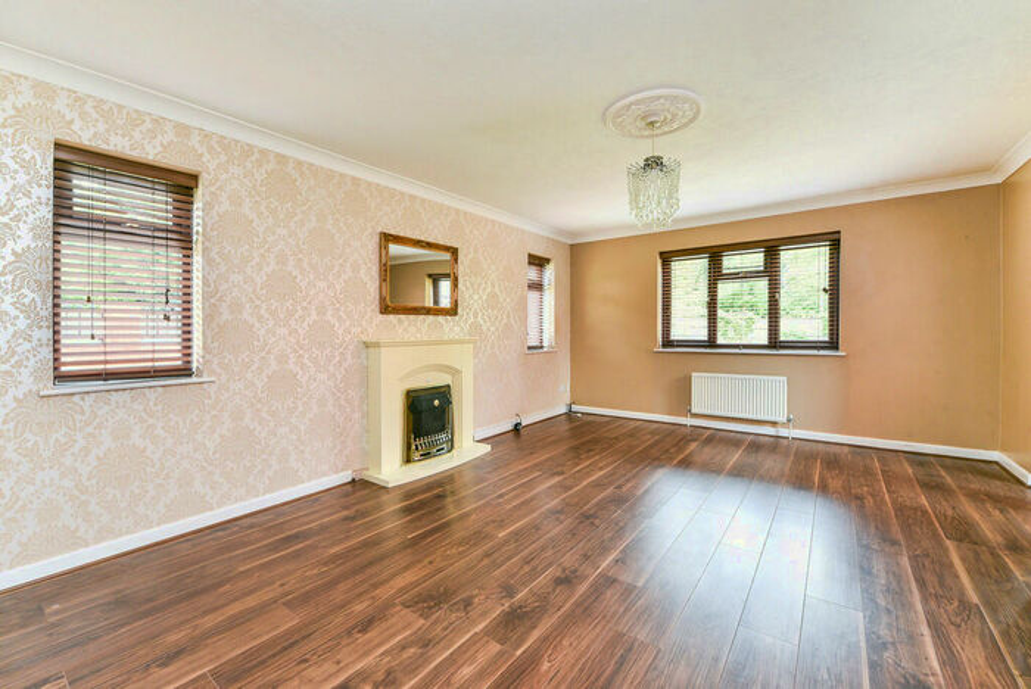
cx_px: 516
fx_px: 401
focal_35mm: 14
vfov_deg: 81.3
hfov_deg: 104.2
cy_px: 344
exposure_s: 1/2.5
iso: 250
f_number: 9
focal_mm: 14
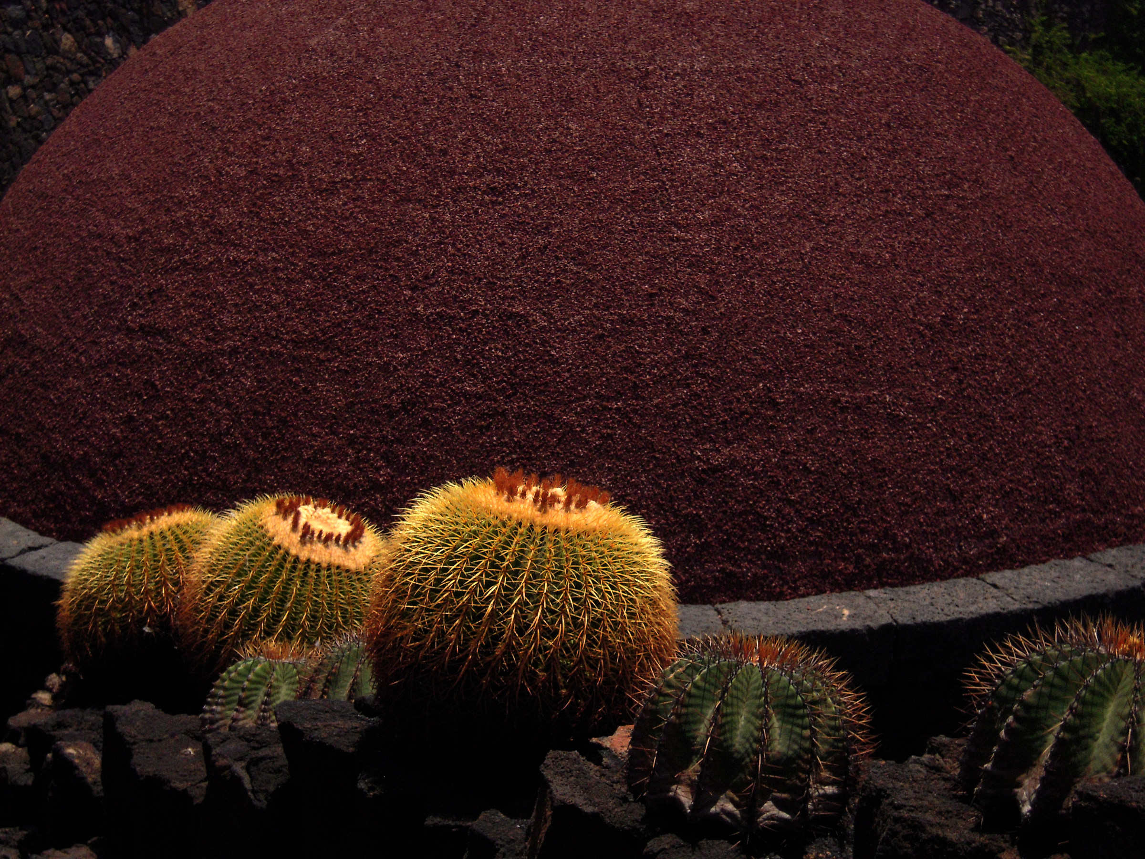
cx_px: 572
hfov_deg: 32.7
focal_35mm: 59
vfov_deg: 24.8
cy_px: 430
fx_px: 1952
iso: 200
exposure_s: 1/1000
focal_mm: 10.5
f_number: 7.7
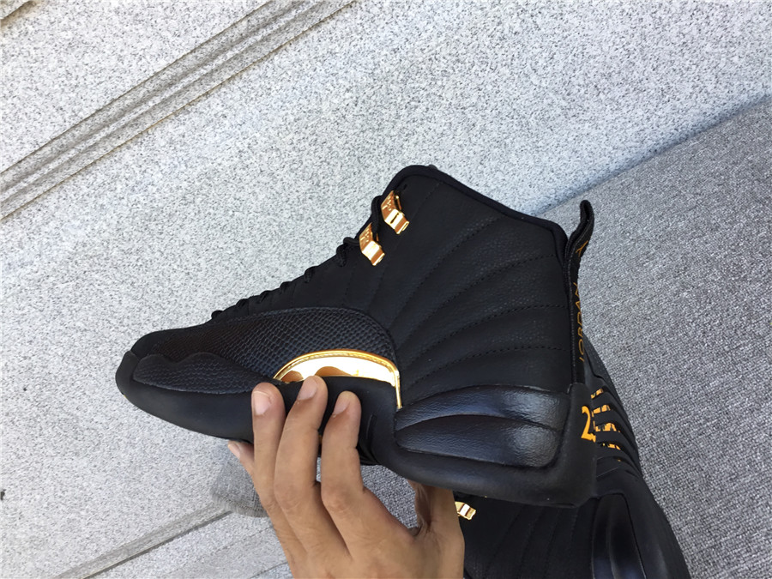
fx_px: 691
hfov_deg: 58.4
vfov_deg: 45.4
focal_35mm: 31
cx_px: 386
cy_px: 290
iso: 25
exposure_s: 1/100
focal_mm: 3.3
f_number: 2.4
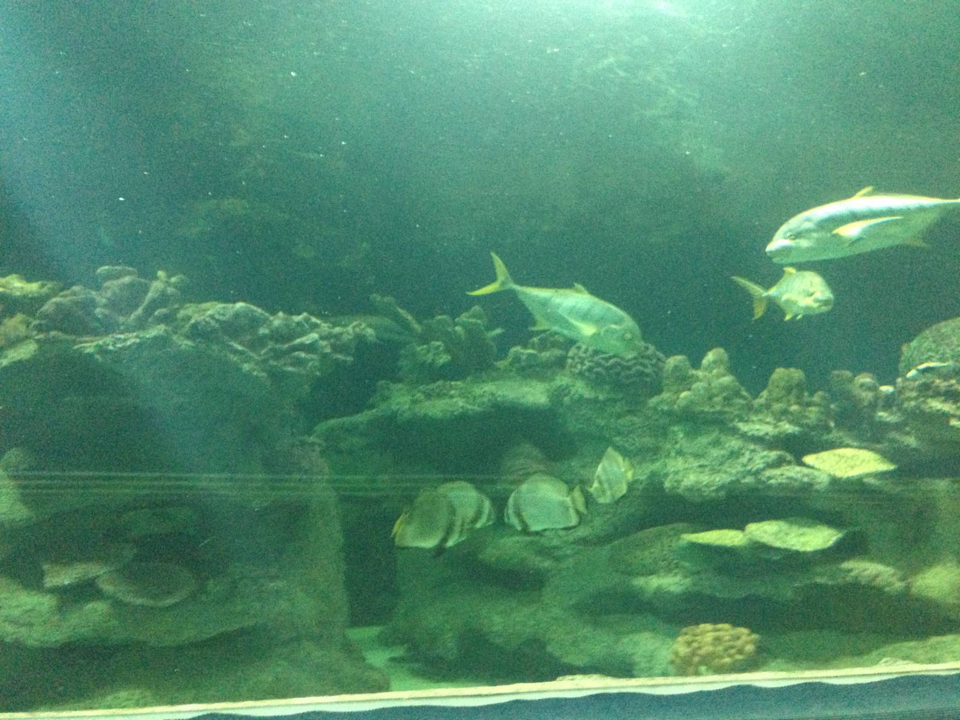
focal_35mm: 33
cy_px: 360
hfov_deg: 55.4
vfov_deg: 42.9
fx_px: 915
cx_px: 480
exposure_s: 1/15
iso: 640
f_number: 2.4
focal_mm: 4.12
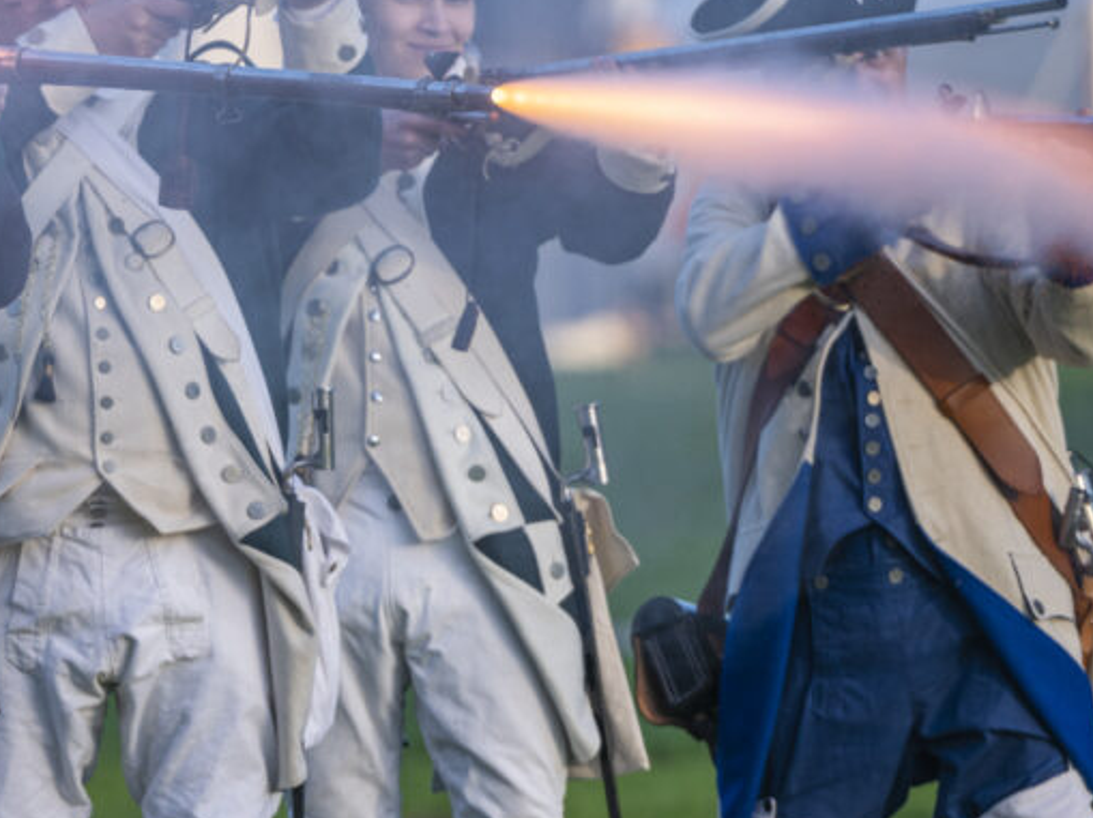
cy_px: 222
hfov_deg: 2.0
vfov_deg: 1.5
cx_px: 159
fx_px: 30543
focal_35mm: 968
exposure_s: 1/320
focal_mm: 500
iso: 160
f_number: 5.6
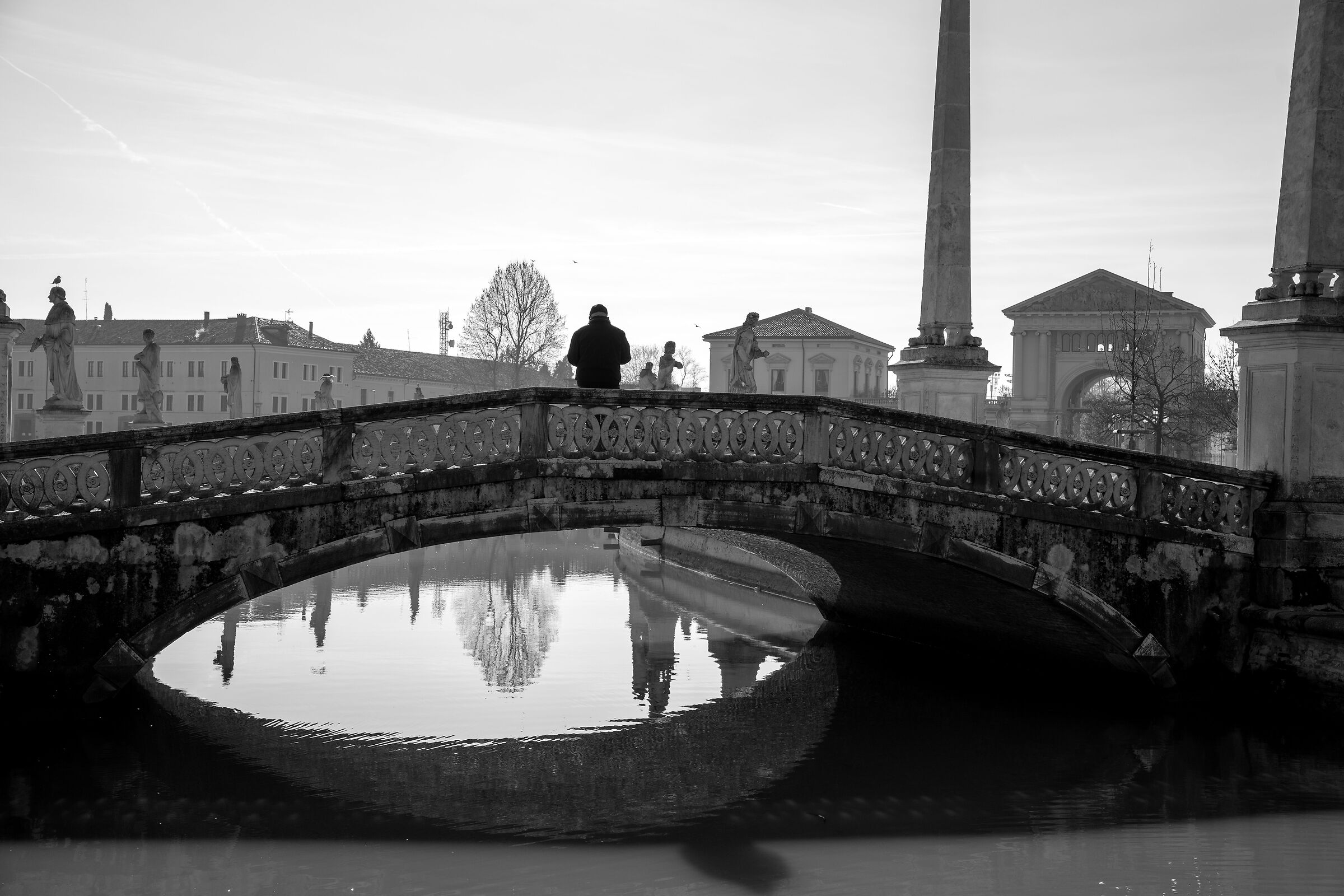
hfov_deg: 39.7
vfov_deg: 27.0
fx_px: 1863
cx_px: 672
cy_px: 448
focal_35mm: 50
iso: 100
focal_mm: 49.9
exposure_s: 1/500
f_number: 8
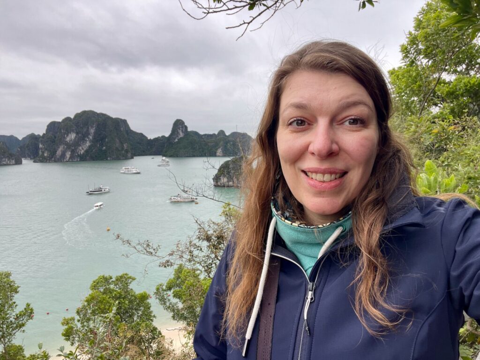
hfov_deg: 73.9
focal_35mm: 23
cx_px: 240
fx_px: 319
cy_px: 180
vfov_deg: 58.9
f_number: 2.2
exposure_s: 1/121
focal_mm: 2.71
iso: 32
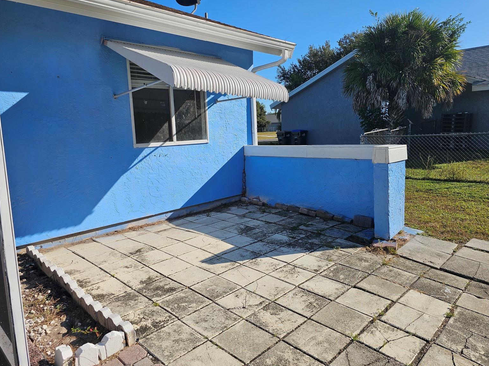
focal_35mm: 24
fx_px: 339
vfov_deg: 56.8
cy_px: 177
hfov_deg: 71.6
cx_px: 242
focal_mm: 6.3
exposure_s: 1/992
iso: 10
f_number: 1.7
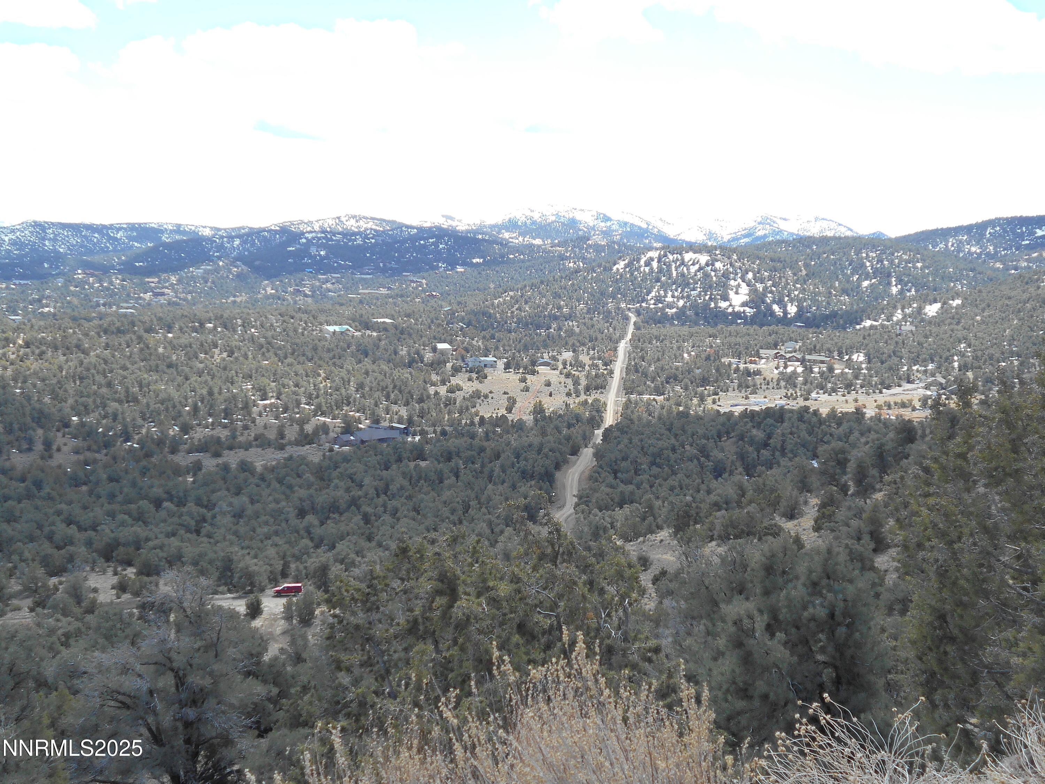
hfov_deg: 43.9
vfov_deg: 33.6
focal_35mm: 43
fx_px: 1298
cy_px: 392
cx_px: 522
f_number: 4.2
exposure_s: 1/320
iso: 80
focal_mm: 7.7
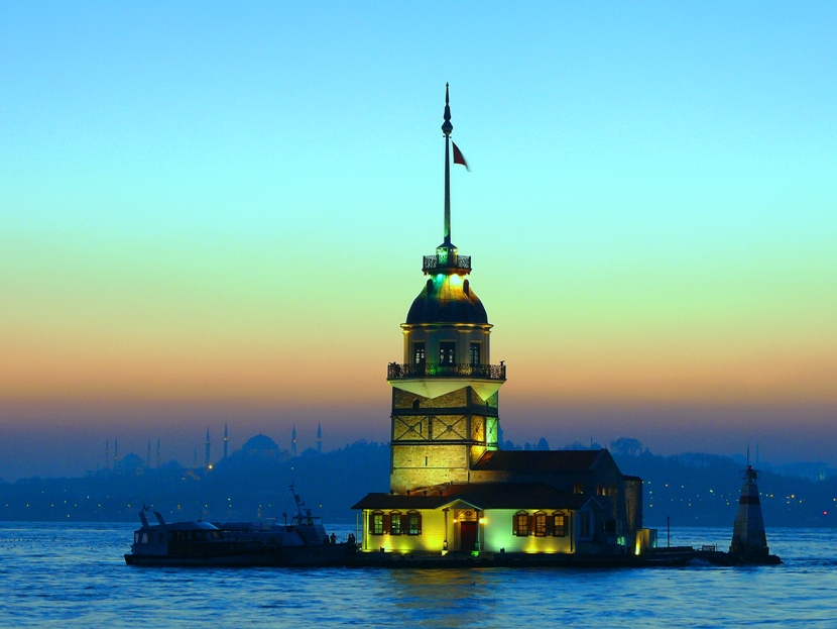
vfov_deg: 14.1
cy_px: 314
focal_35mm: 105
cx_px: 418
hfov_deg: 18.7
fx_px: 2540
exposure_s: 1/1.6
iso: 100
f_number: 7.1
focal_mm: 19.8
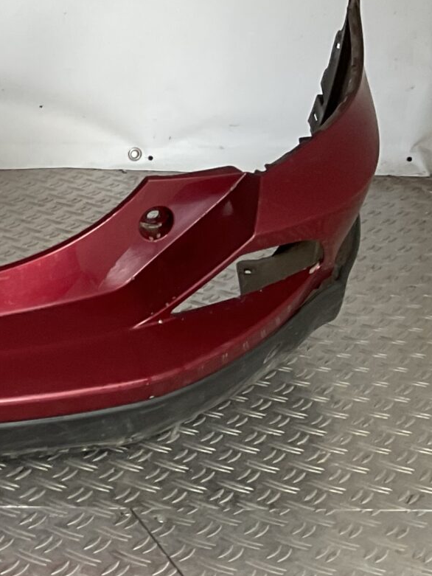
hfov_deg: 13.3
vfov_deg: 20.3
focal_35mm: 95
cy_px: 66
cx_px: -439
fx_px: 1580
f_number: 1.8
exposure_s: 1/120
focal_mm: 3
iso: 25
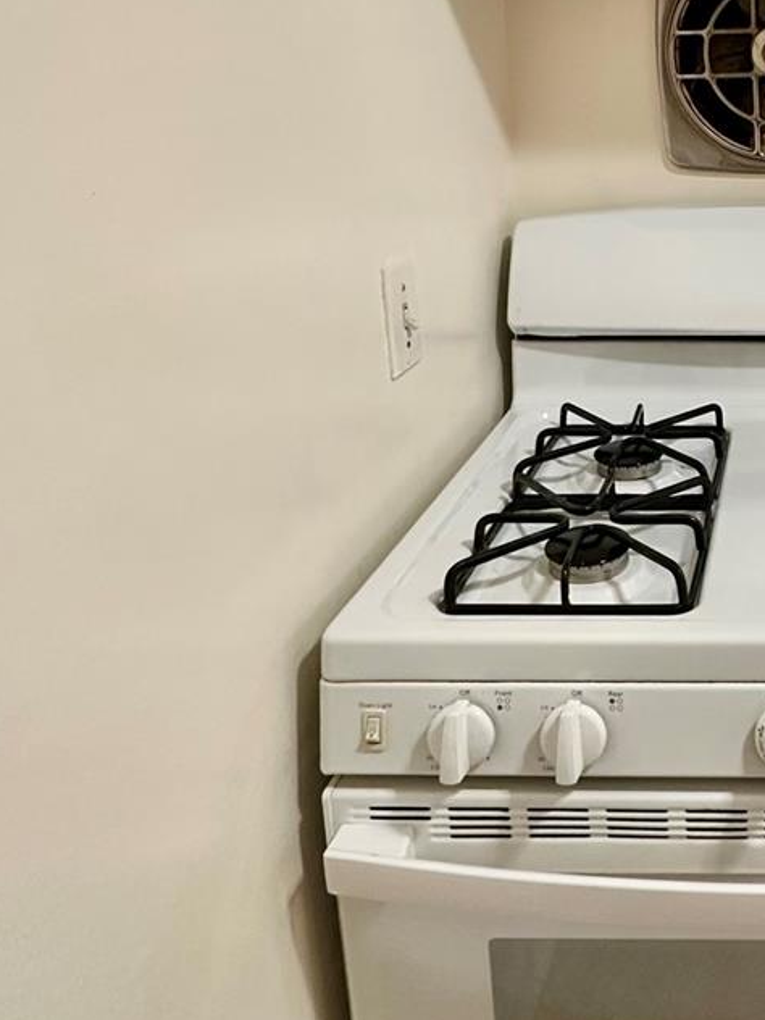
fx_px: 1002
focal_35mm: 34
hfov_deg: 36.8
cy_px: 292
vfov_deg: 52.3
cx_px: 792
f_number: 2.2
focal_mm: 2.22
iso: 320
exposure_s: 1/60
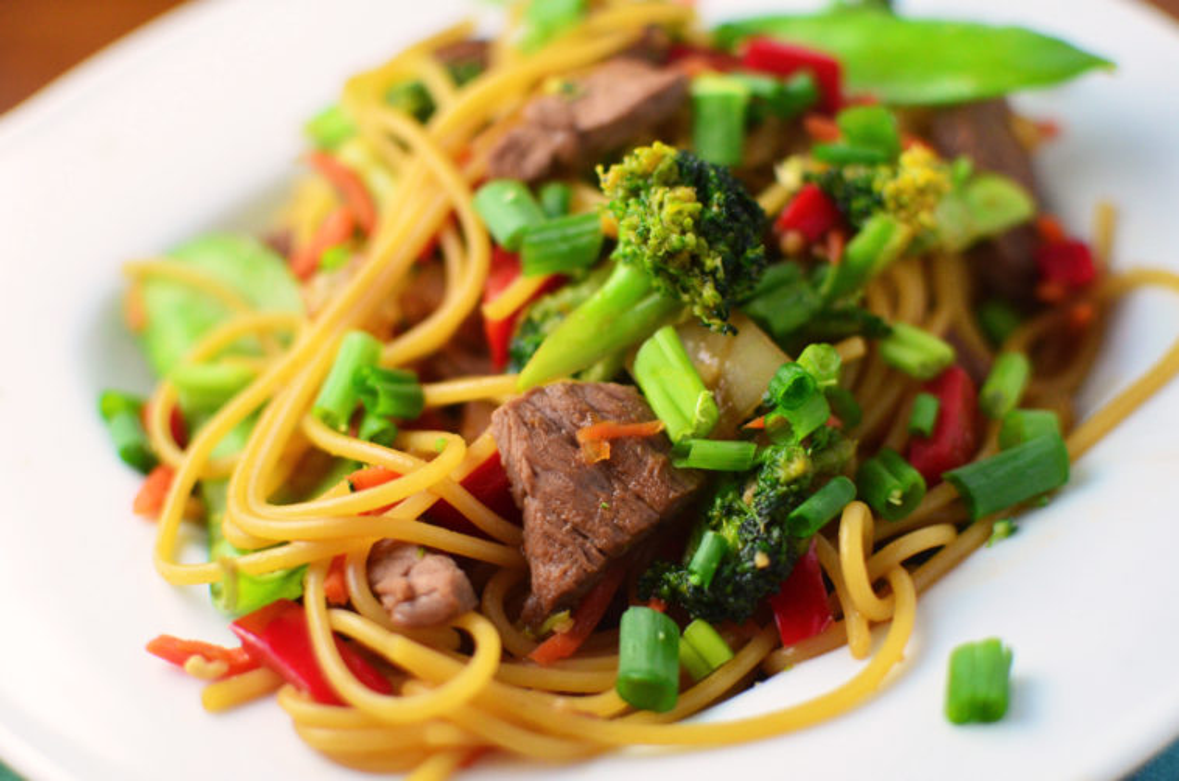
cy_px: 390
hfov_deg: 37.9
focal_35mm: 52
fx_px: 1716
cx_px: 590
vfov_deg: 25.6
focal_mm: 35
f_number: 2.5
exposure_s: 1/4000
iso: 1600
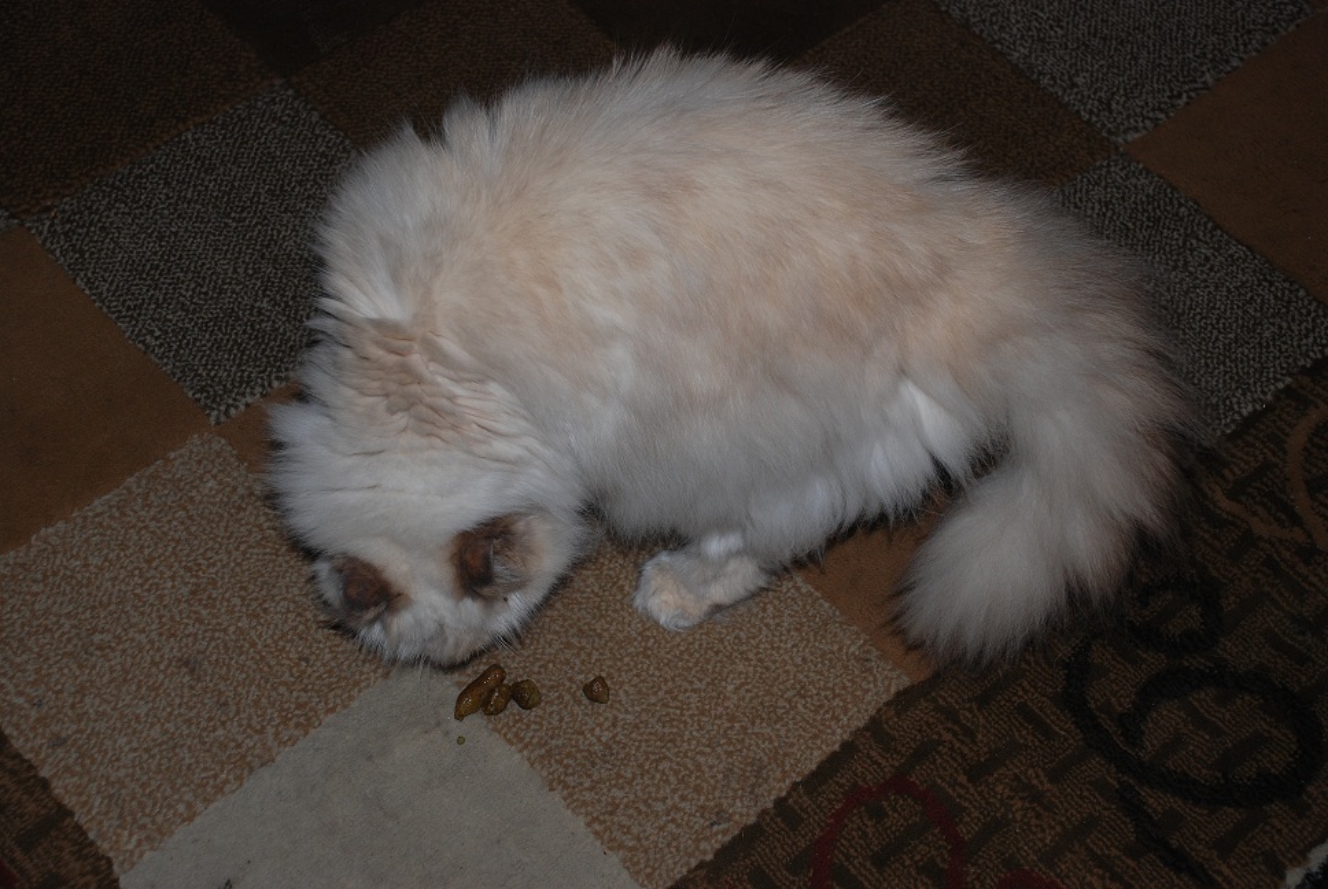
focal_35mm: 57
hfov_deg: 35.0
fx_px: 2105
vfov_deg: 23.8
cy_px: 444
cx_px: 664
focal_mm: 38
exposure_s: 1/60
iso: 200
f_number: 4.5
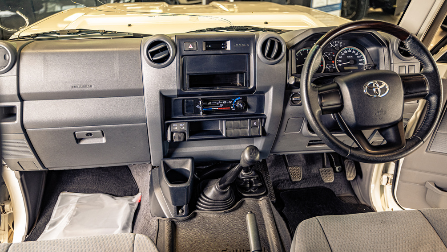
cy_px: 151
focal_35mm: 33
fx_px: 386
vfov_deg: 36.0
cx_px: 227
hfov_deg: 60.2
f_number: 2.8
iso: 640
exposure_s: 1/125
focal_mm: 30.5
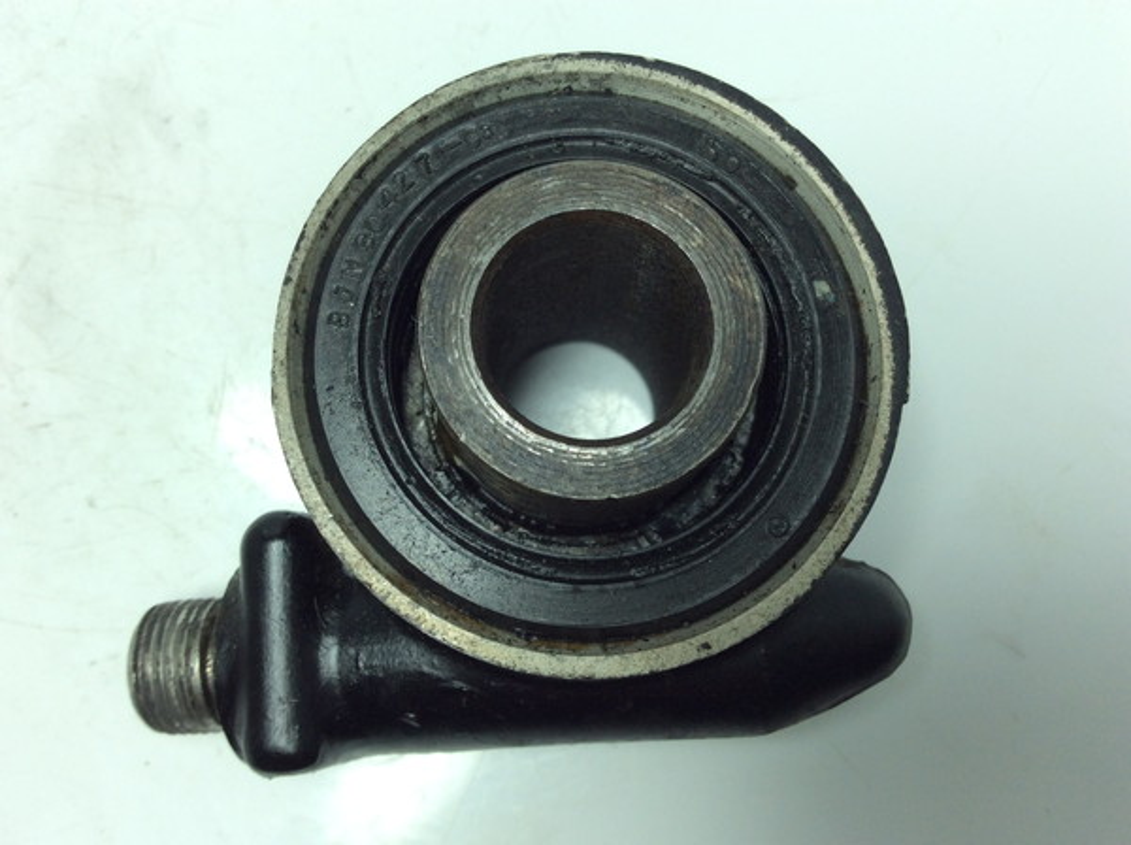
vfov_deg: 44.0
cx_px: 566
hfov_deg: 56.9
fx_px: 1044
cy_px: 422
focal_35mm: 32
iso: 32
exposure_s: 1/261
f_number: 2.4
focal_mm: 3.3
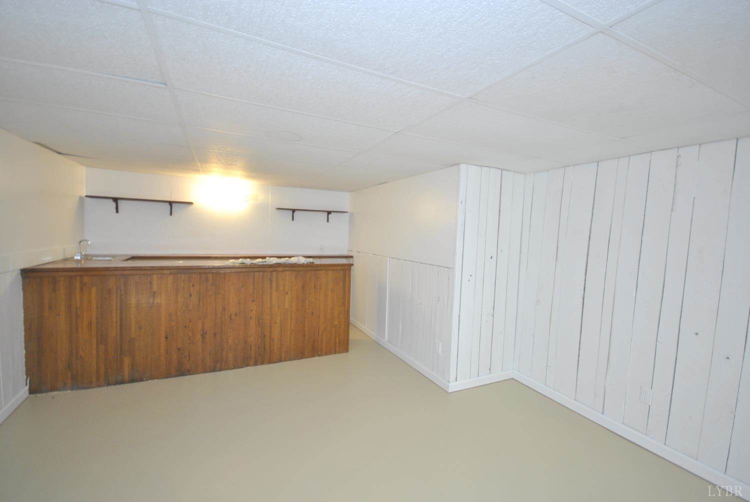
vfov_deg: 77.5
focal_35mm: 15
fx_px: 313
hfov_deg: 100.3
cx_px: 375
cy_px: 251
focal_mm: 10
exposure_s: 1/25
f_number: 4
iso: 400
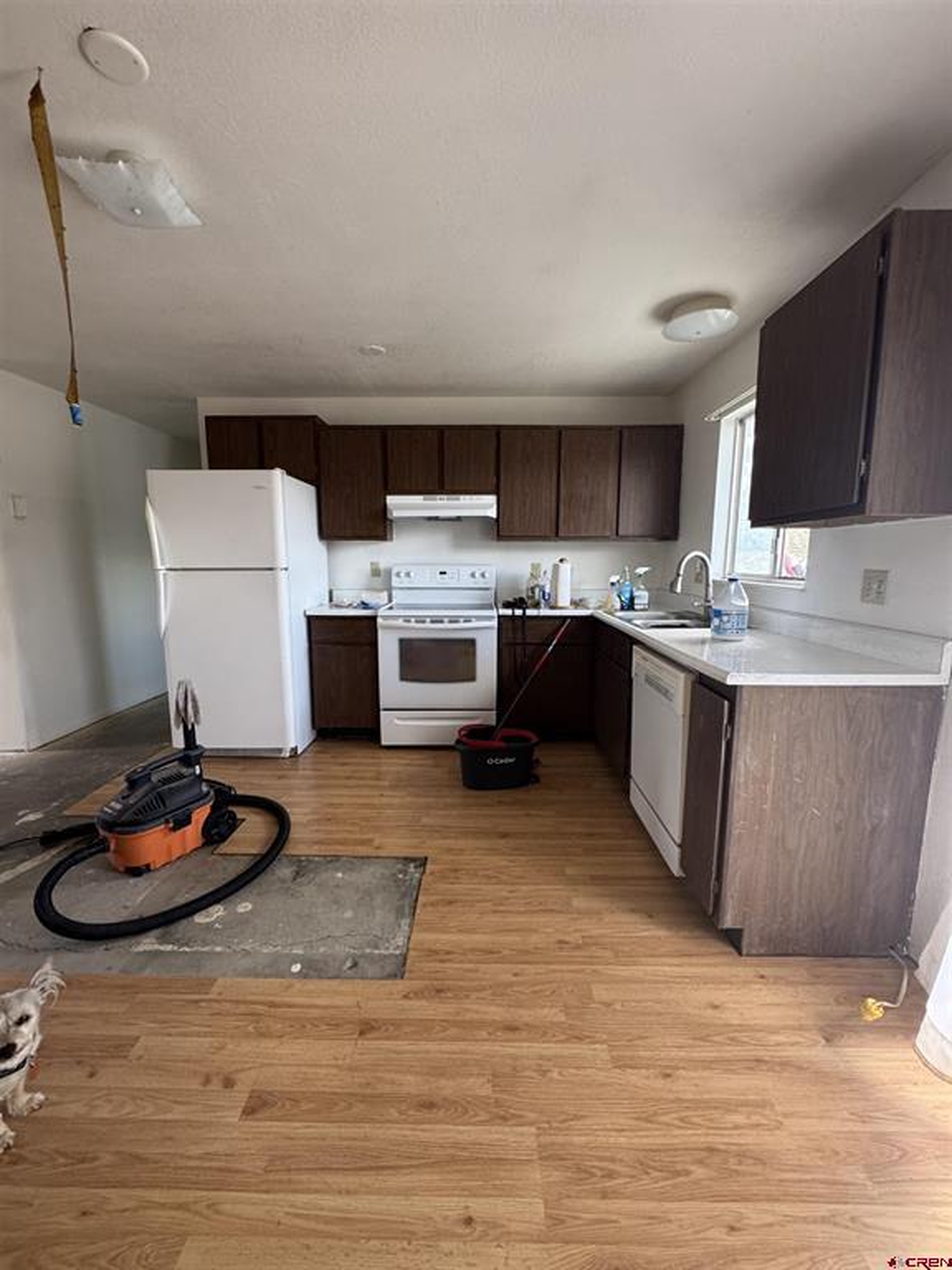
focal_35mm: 14
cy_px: 635
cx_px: 476
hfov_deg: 85.7
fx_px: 513
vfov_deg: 102.1
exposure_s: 1/99
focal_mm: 2.22
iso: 250
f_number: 2.2
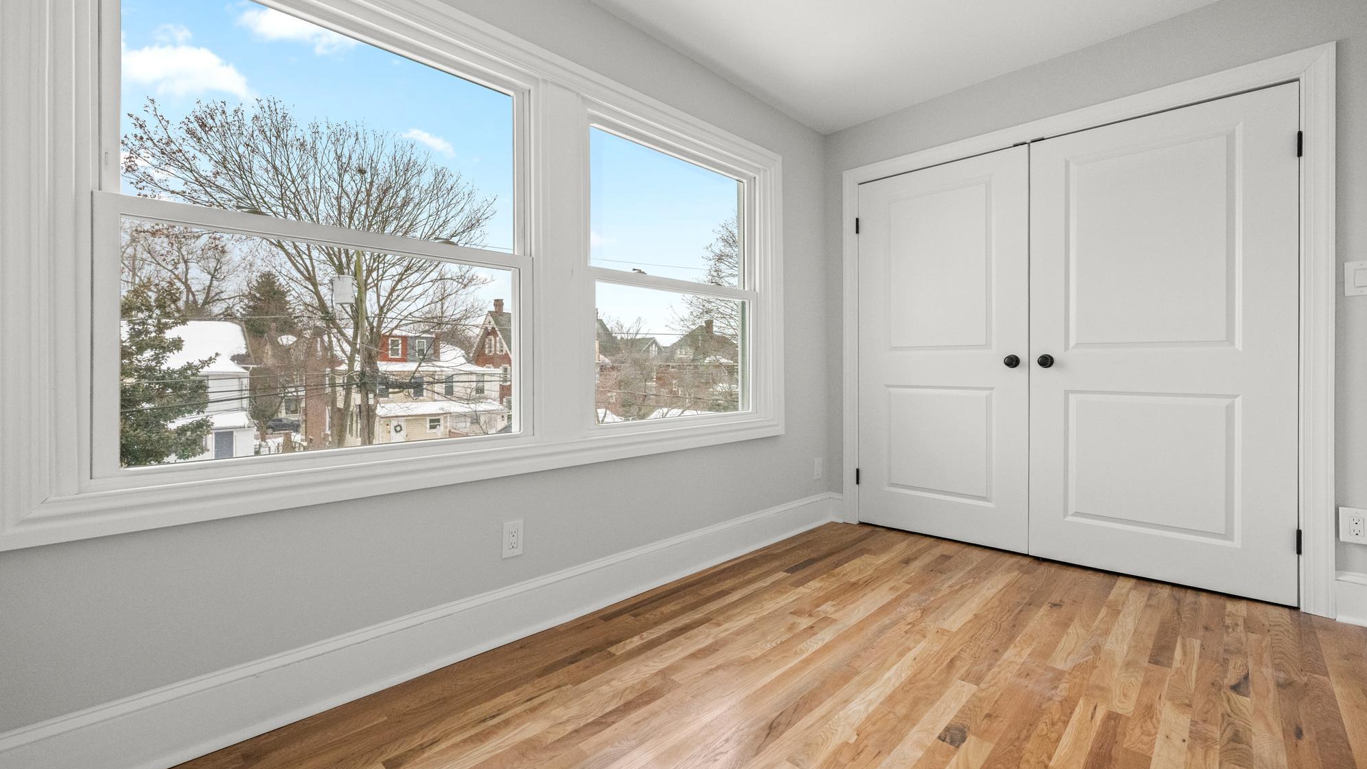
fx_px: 544
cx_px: 690
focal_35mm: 15
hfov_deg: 103.0
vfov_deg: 70.5
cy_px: 367
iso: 2000
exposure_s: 1/500
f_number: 5
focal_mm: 14
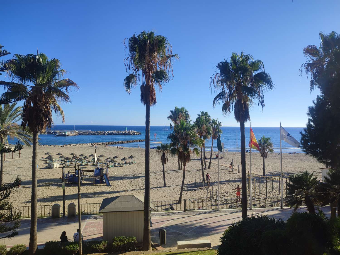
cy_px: 128
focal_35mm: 24
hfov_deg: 71.6
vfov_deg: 56.8
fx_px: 236
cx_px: 170
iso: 50
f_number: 1.89
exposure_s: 1/777
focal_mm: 5.89
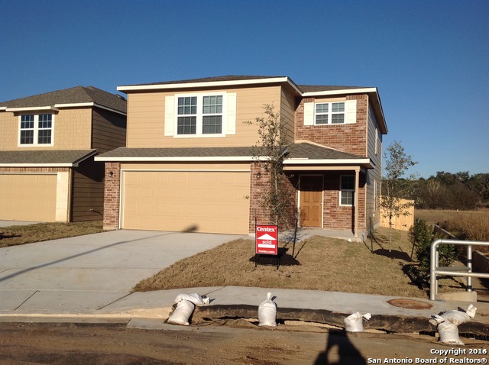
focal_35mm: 35
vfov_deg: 40.6
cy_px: 182
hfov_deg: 52.7
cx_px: 244
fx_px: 494
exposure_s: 1/3788
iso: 50
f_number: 2.4
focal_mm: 4.28
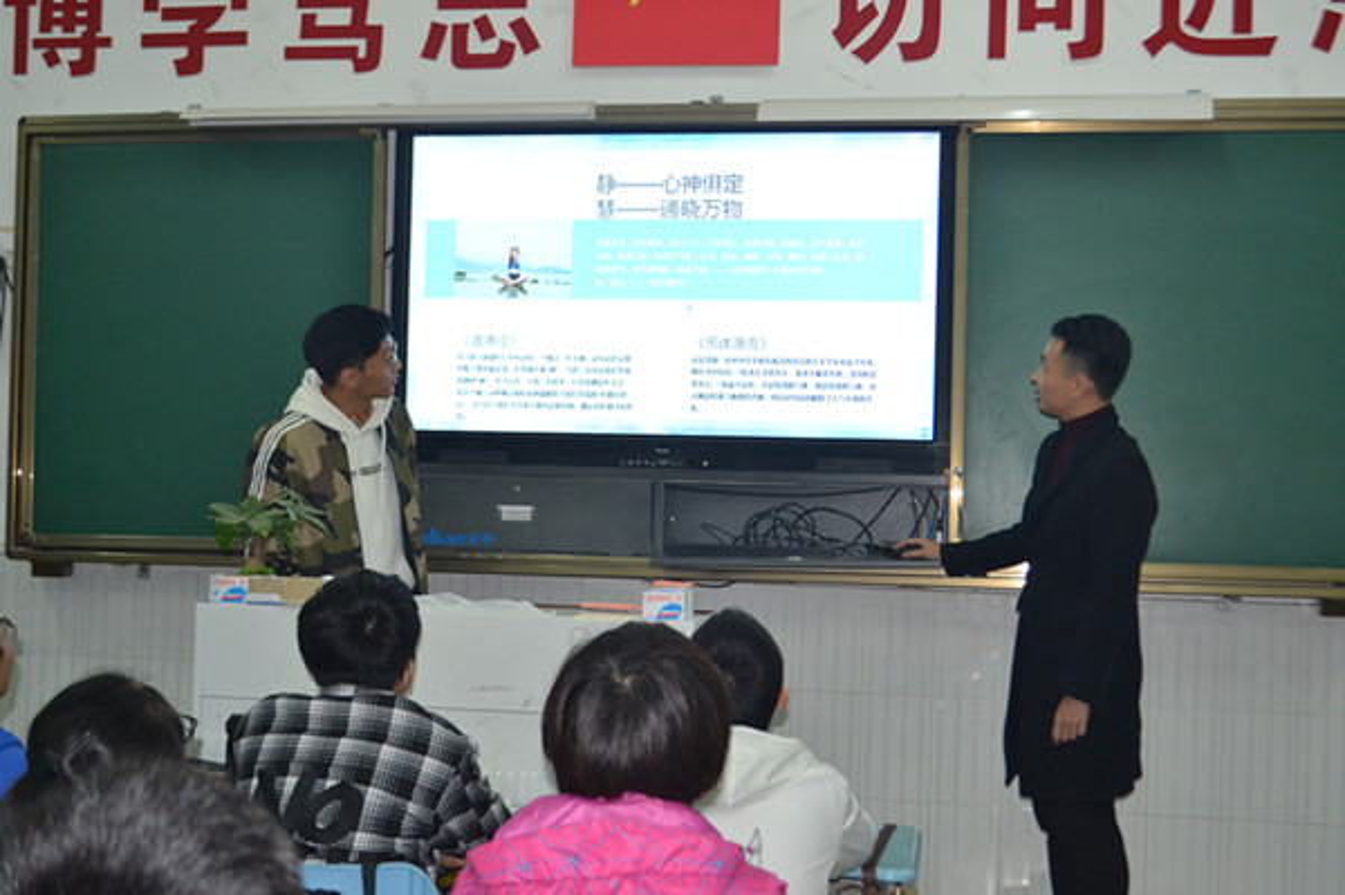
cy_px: 448
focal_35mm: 51
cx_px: 672
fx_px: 1904
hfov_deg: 38.9
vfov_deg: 26.4
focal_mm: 34
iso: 1400
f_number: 5
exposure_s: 1/60
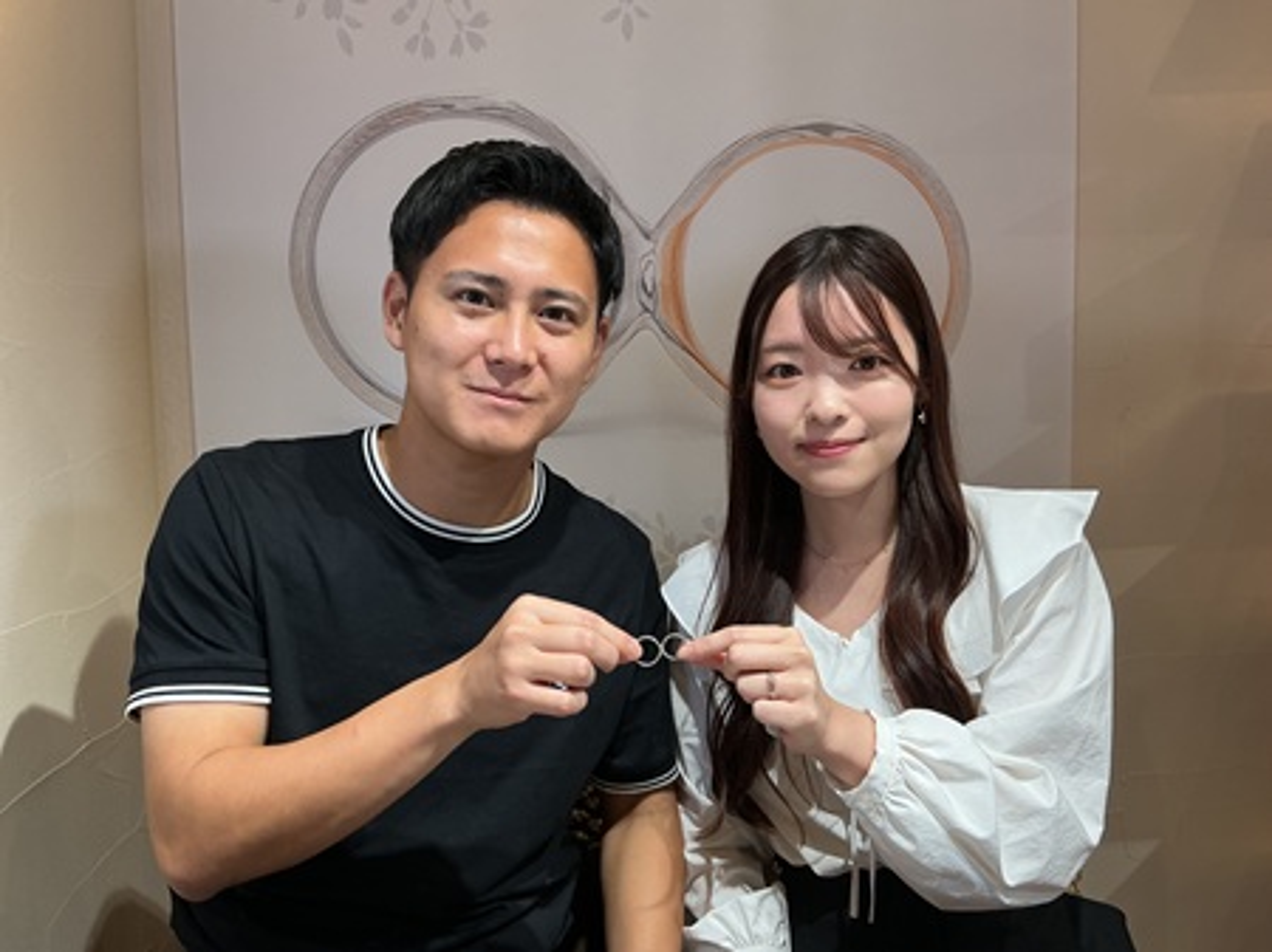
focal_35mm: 29
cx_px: 636
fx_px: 1065
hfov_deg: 61.7
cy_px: 476
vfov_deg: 48.2
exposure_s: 1/120
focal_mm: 3
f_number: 1.8
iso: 32
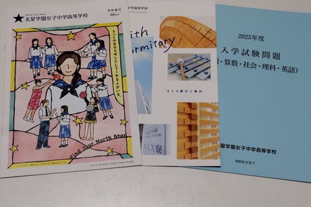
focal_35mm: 25
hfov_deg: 71.5
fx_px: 216
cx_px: 161
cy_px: 94
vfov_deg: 51.2
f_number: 1.9
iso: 151
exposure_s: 1/60
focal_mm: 5.6
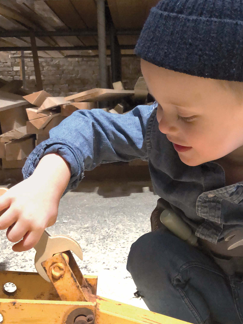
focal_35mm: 52
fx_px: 487
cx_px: 163
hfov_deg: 27.9
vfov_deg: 36.8
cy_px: 167
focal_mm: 4
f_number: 1.8
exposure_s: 1/50
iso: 400
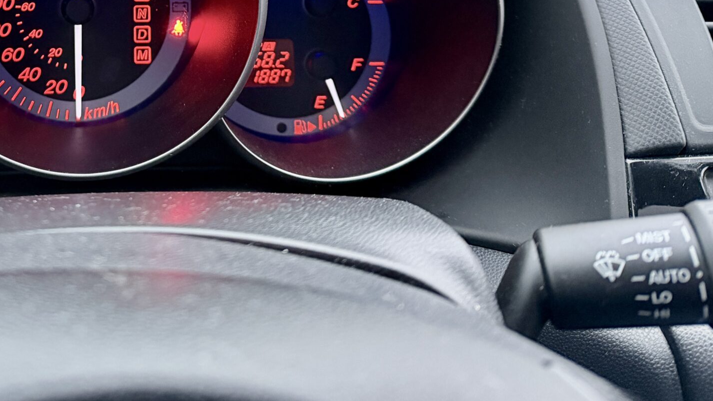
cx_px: 104
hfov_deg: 41.1
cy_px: -69
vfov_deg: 23.4
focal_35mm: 47
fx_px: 889
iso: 800
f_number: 1.78
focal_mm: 6.76
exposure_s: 1/37
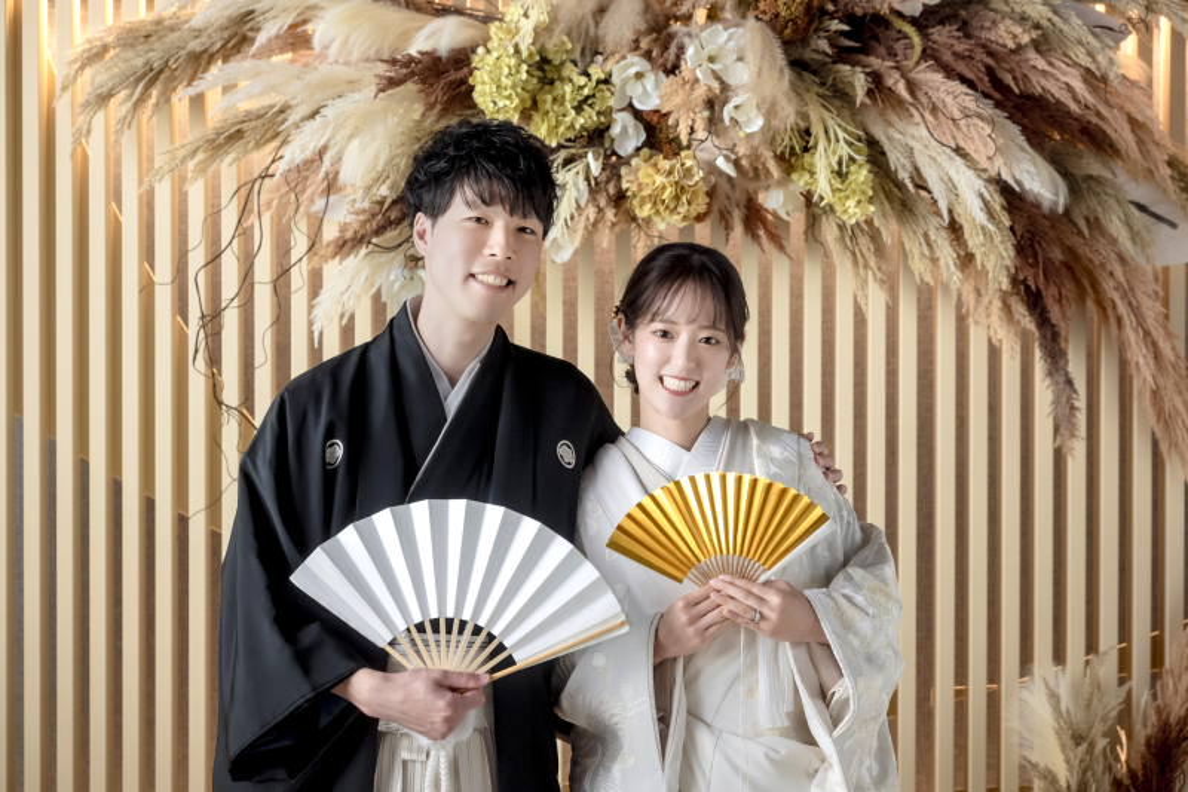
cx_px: 594
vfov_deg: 23.8
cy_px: 396
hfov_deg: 35.1
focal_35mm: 57
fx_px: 1880
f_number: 4
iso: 1600
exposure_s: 1/125
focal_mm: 57
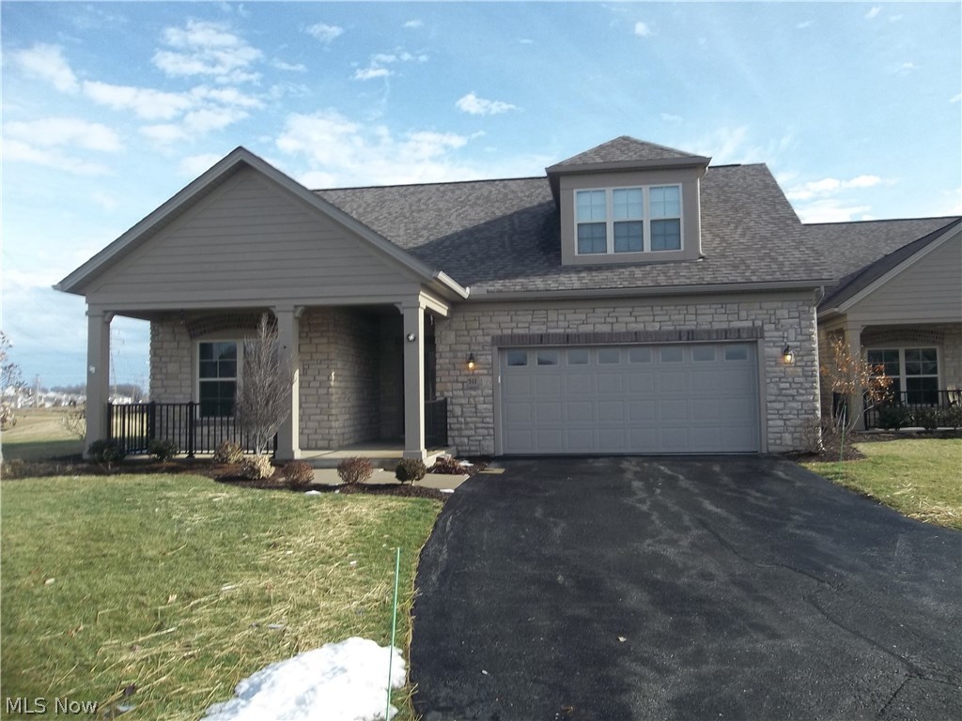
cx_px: 481
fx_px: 750
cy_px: 360
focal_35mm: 27
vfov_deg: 51.4
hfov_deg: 65.3
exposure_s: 1/100
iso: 80
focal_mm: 4.9
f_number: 8.9
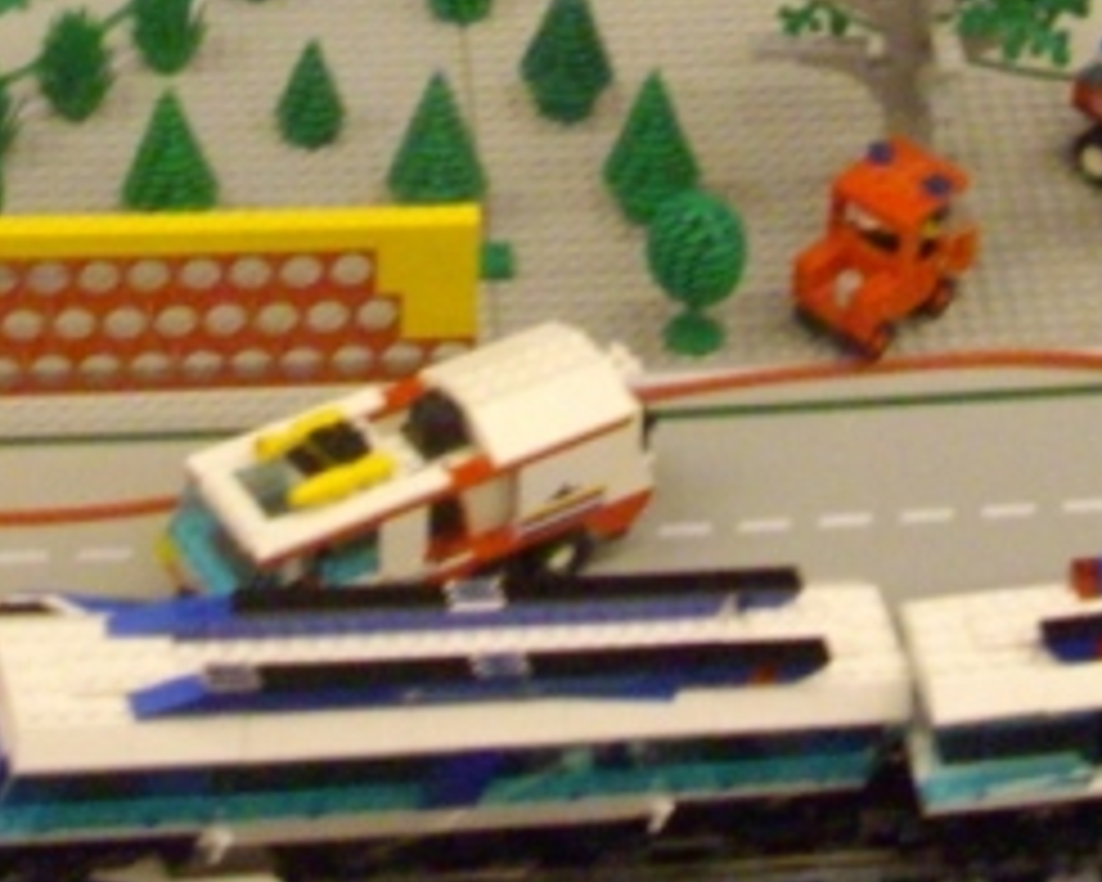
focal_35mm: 151
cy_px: -747
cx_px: 729
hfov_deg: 12.8
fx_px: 4925
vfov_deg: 9.7
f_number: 2.8
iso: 400
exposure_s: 1/15
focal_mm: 6.2
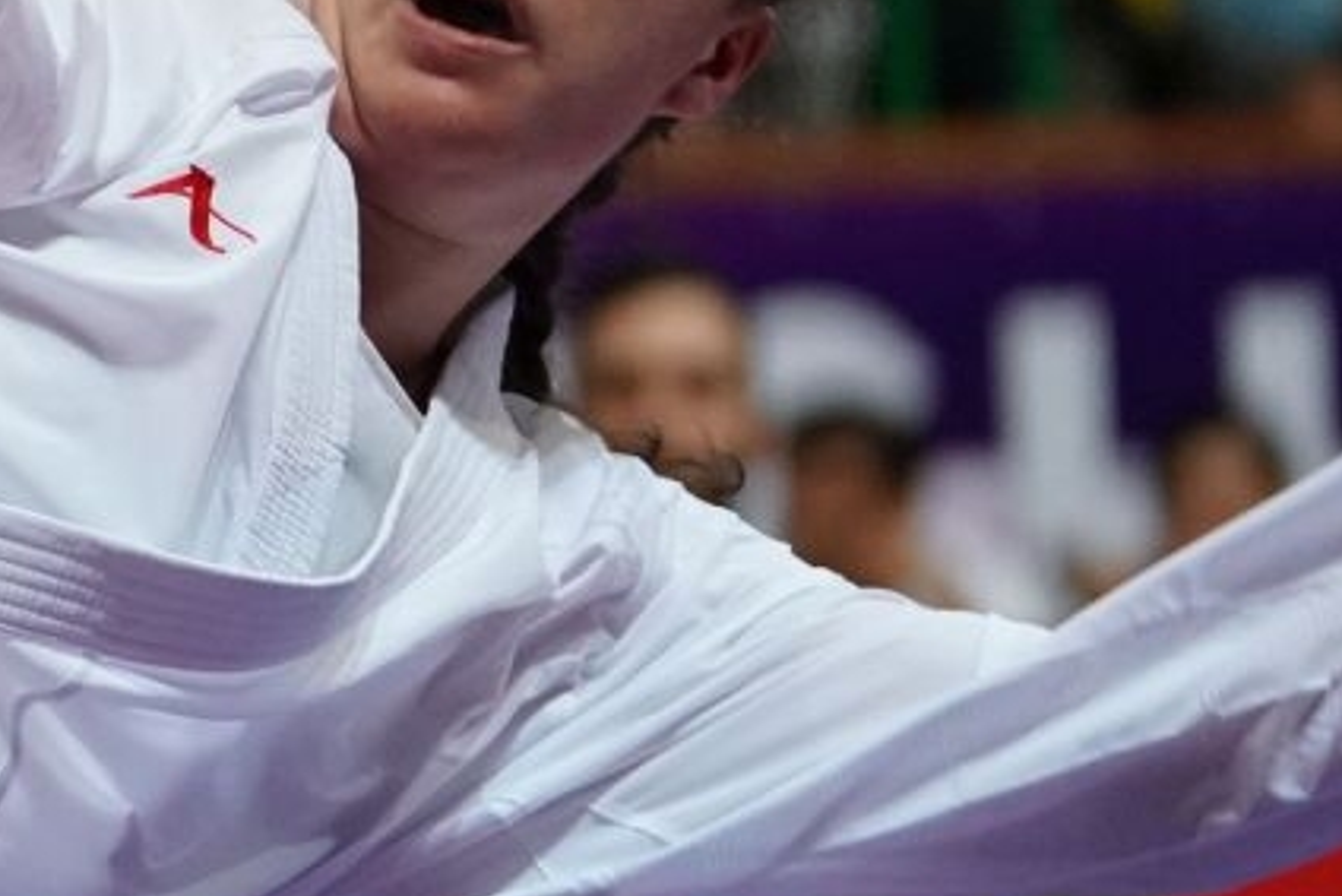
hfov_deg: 4.3
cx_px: -1424
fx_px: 17563
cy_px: 310
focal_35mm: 471
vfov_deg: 2.9
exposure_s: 1/1000
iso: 3200
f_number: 2.8
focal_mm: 111
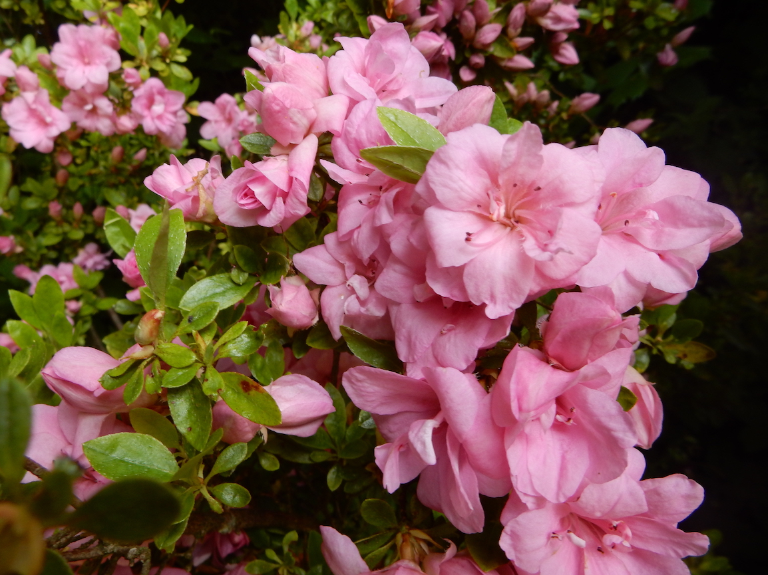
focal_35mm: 26
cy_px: 280
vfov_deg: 53.0
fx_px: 577
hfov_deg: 67.3
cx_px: 374
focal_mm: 4.5
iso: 125
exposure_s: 1/100
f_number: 3.7
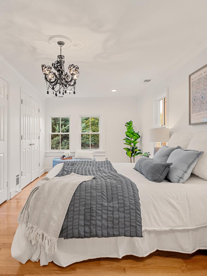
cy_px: 143
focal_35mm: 21
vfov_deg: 79.0
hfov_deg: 63.0
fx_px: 167
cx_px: 86
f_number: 4
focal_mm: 14
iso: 100
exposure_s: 1/10
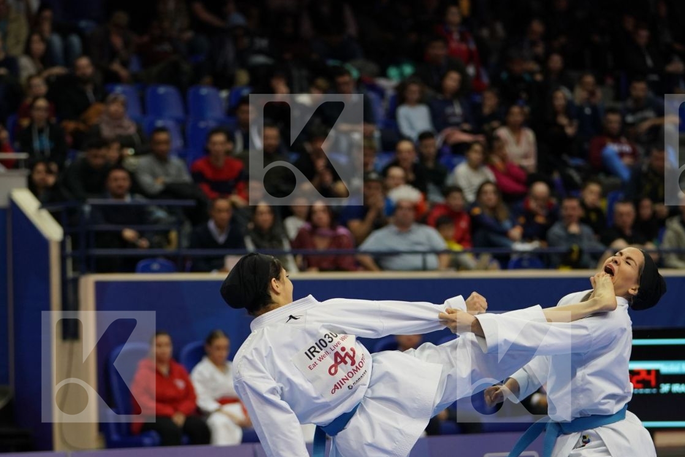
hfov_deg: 12.8
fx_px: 3063
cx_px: 306
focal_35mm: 161
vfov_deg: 8.5
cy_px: 367
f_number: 2.8
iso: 1250
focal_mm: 100
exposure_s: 1/500
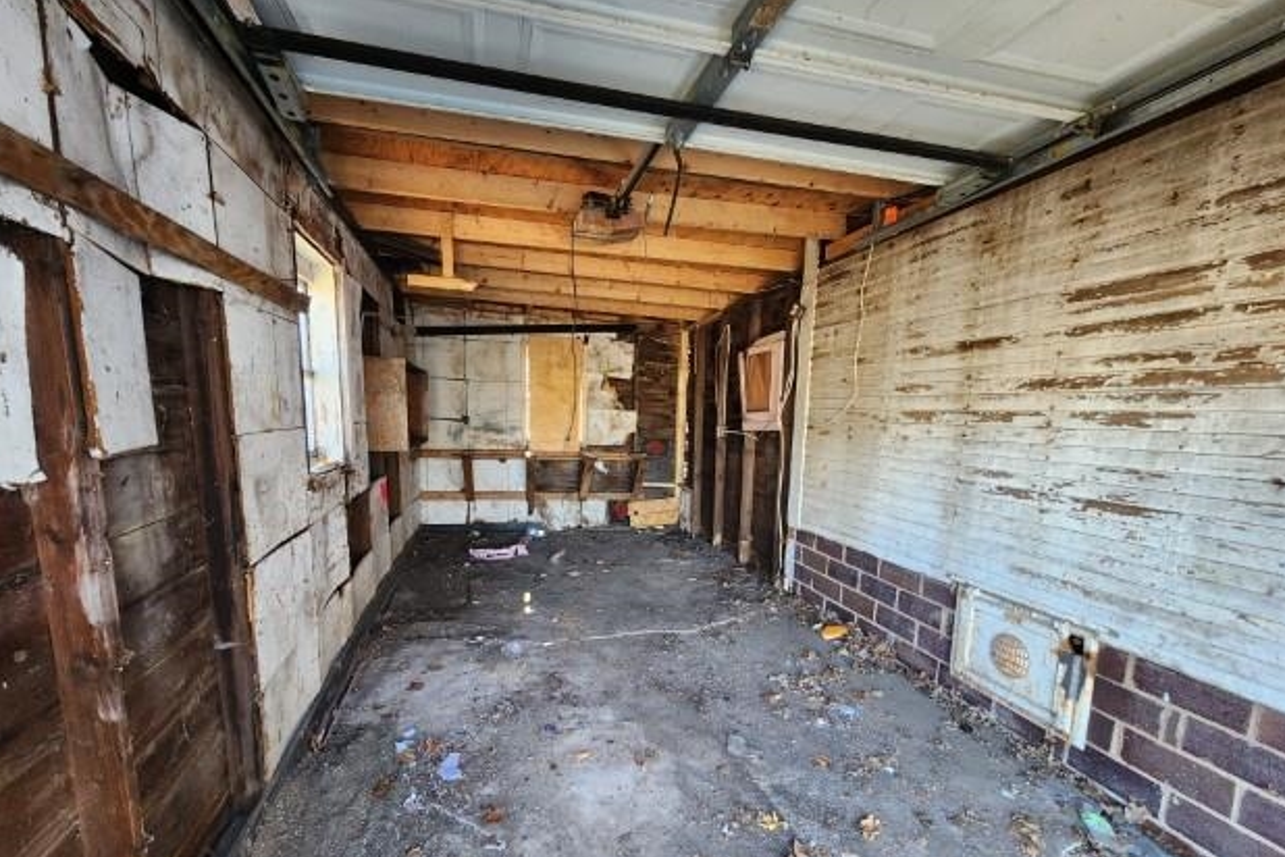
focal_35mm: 14
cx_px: 630
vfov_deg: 80.7
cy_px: 491
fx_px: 500
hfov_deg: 104.2
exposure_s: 1/60
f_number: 2.2
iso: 160
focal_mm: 2.2
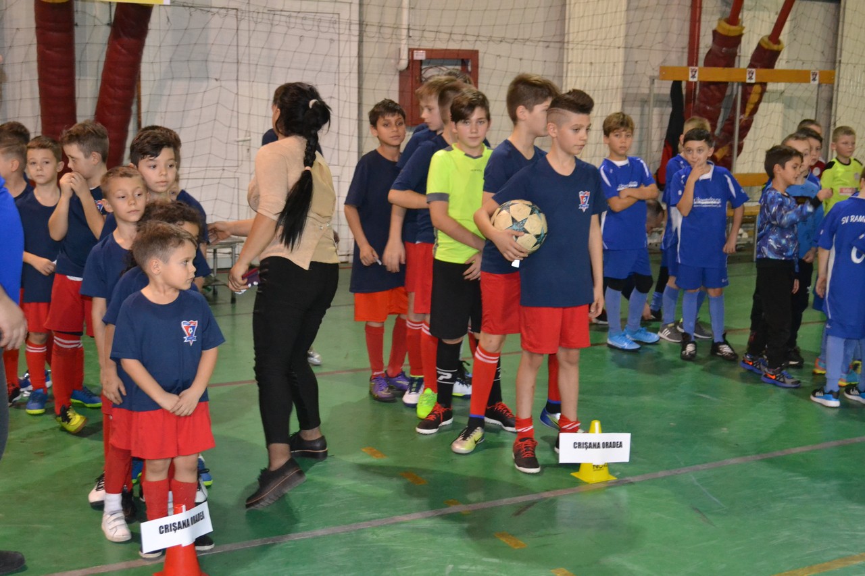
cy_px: 288
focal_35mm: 48
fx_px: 1153
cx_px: 432
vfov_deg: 28.1
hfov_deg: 41.1
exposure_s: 1/60
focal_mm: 32
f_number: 4.8
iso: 3200
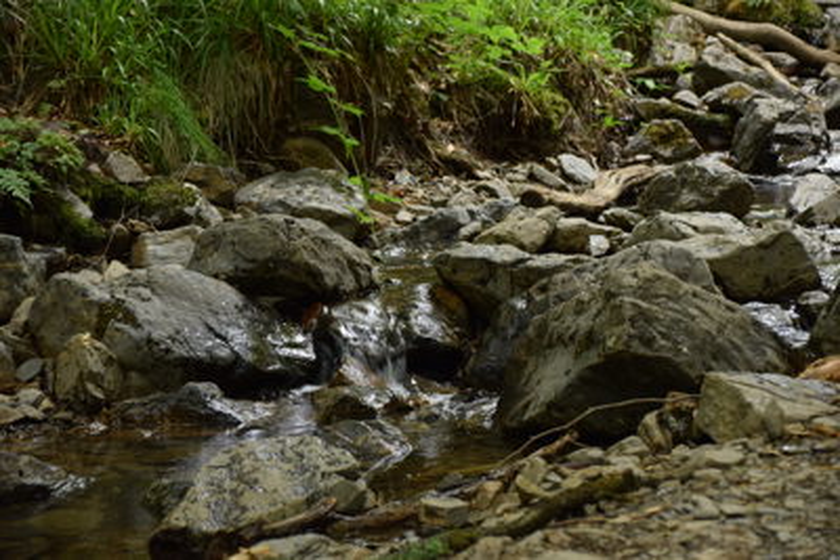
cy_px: 280
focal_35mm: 102
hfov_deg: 20.0
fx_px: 2381
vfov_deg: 13.4
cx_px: 420
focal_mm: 68
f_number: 5
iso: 400
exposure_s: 1/25
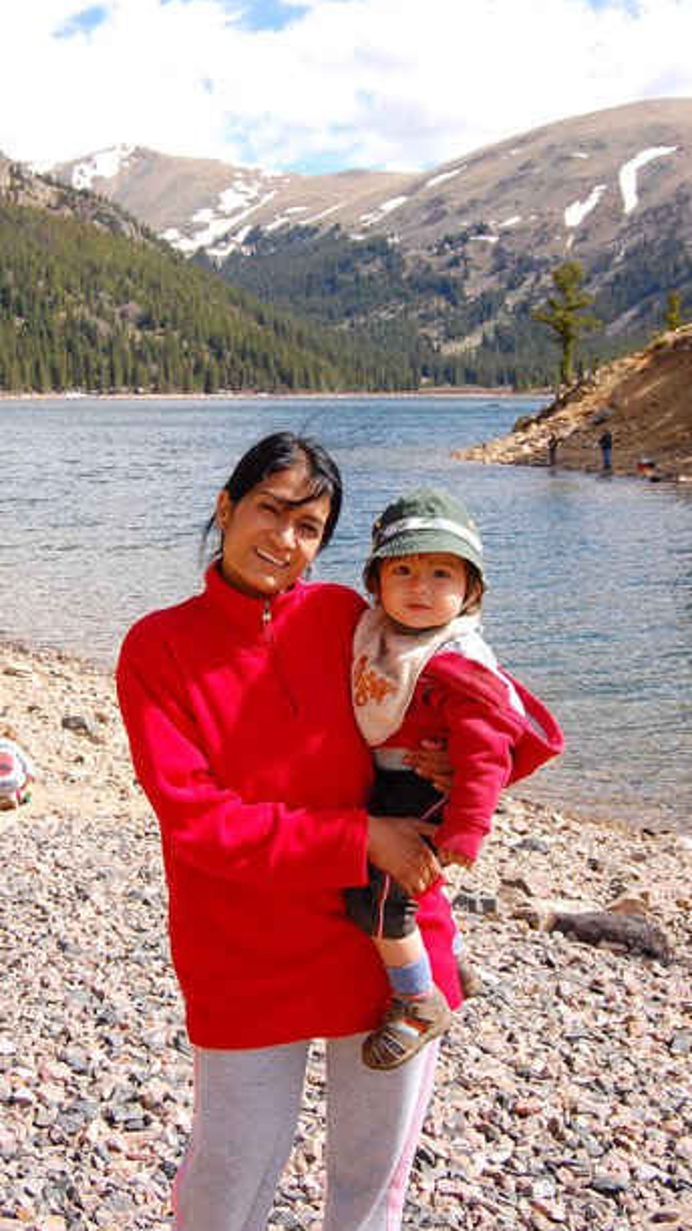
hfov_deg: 25.9
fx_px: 1501
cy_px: 593
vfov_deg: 44.6
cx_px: 268
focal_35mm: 46
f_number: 9
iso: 400
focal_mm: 28
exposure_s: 1/320
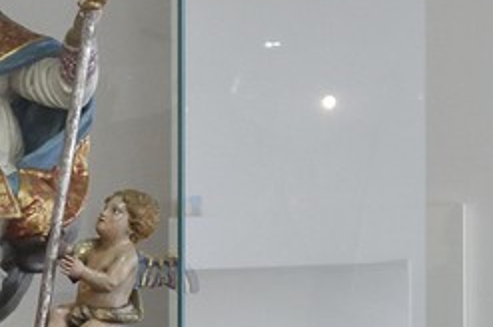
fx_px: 2749
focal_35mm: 201
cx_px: -1022
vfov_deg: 6.7
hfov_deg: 8.5
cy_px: 459
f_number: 9
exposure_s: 1/80
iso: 1600
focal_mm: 31
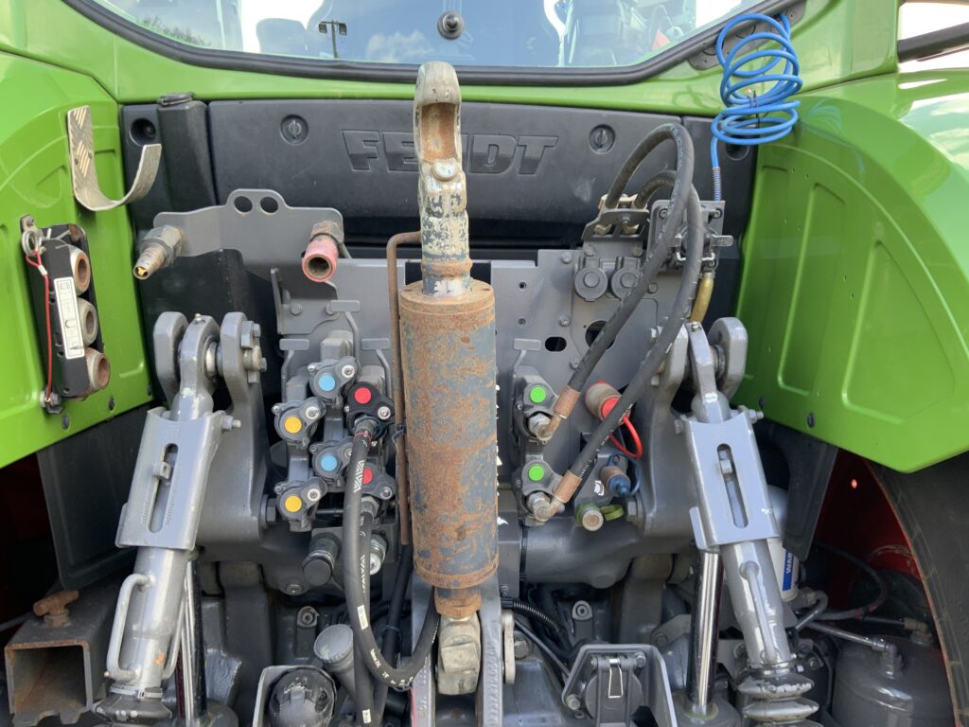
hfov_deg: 61.7
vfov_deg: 48.2
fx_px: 812
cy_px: 364
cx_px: 484
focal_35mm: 29
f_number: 1.8
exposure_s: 1/122
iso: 40
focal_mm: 3
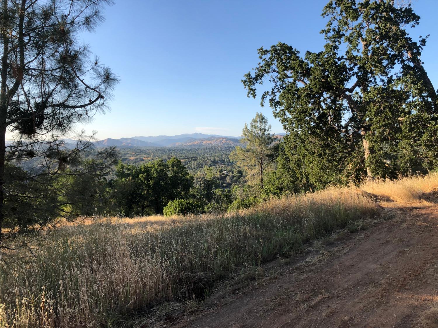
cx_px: 219
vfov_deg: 49.7
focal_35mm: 28
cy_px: 164
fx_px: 354
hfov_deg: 63.4
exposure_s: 1/787
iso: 20
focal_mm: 3.99
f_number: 1.8
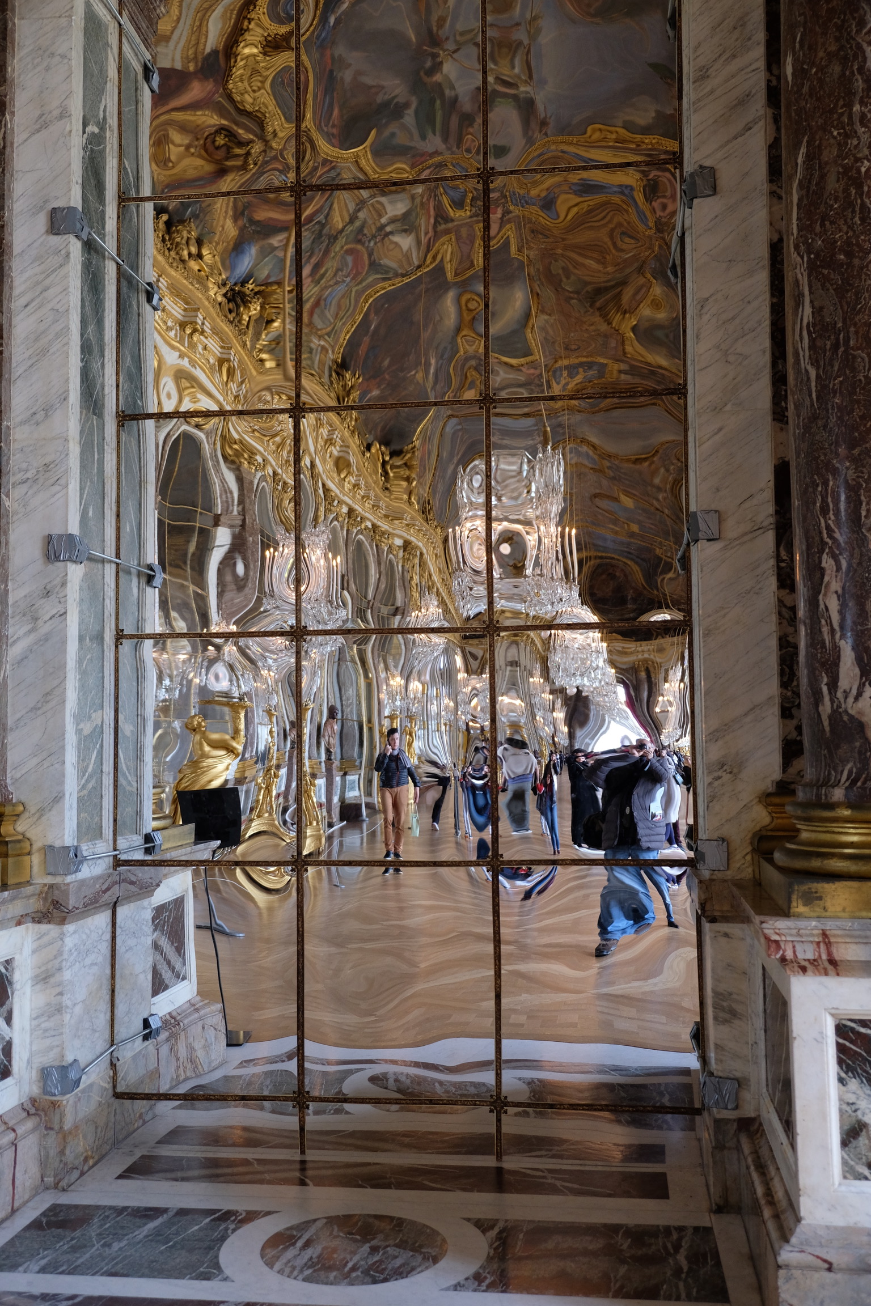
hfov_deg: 40.0
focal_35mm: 33
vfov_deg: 57.2
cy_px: 653
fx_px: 1198
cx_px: 436
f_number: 3.2
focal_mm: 22.3
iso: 800
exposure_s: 1/70
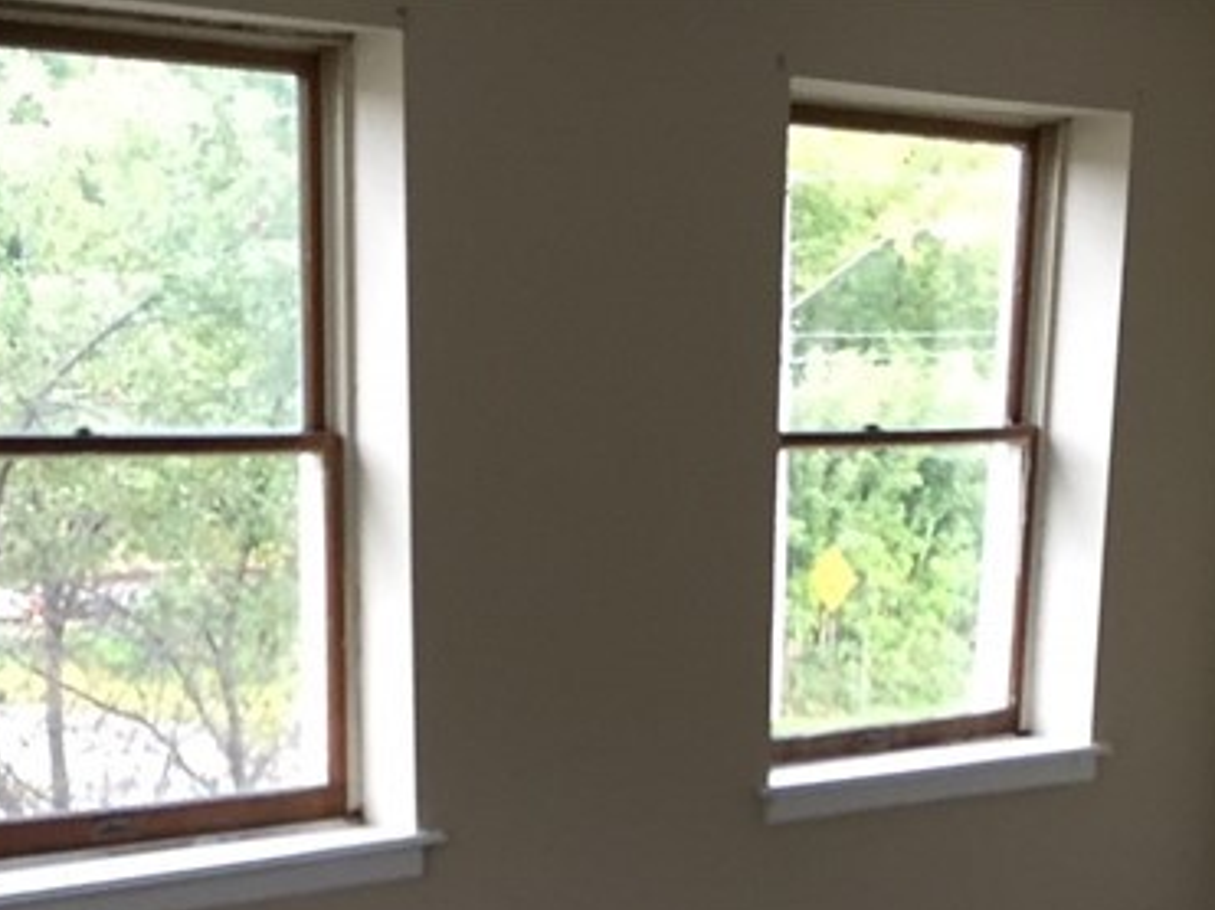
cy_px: 1244
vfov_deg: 17.1
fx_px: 2807
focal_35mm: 80
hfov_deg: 24.4
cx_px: 527
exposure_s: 1/30
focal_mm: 4.15
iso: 40
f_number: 2.2
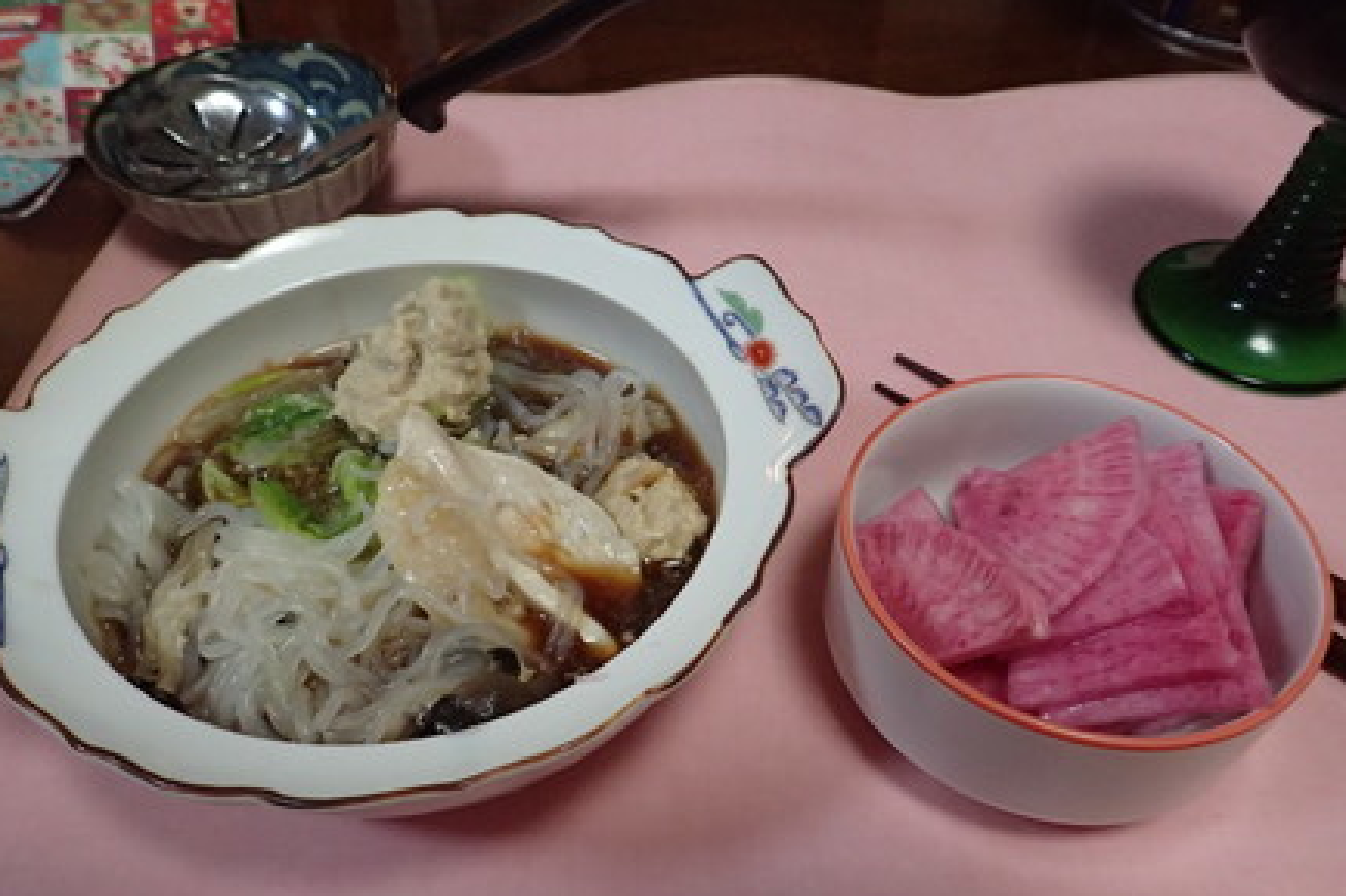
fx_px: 1009
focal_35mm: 27
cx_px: 664
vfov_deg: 47.7
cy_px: 518
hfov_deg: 67.4
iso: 800
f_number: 2.8
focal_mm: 4.5
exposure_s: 1/160
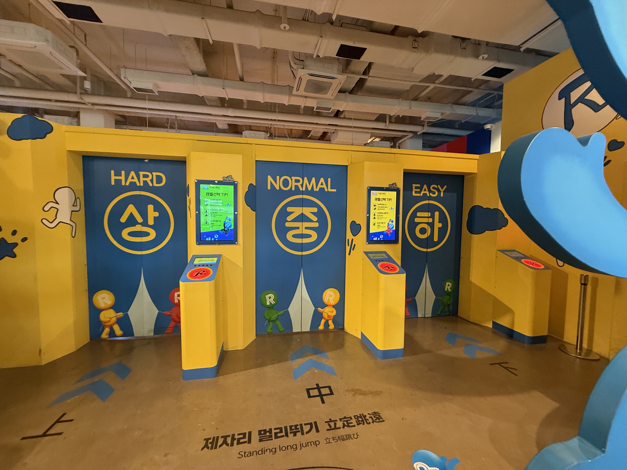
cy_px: 235
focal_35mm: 14
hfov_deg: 102.1
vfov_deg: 85.7
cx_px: 314
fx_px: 254
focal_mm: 2.22
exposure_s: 1/60
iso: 250
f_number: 2.2
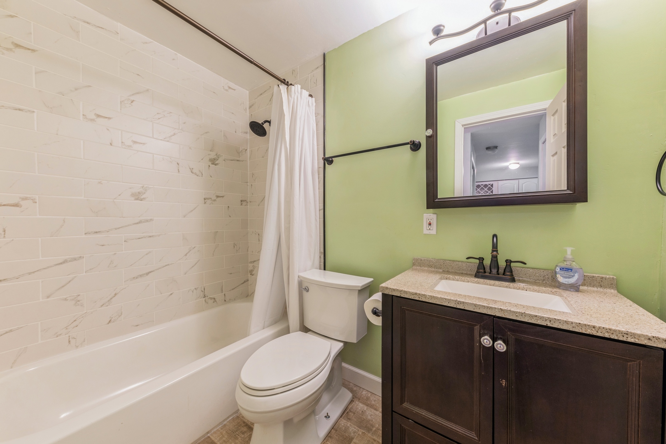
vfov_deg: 90.1
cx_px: 333
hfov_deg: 112.6
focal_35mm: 12
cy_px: 222
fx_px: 222
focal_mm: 12
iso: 200
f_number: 9
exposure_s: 1/2.5
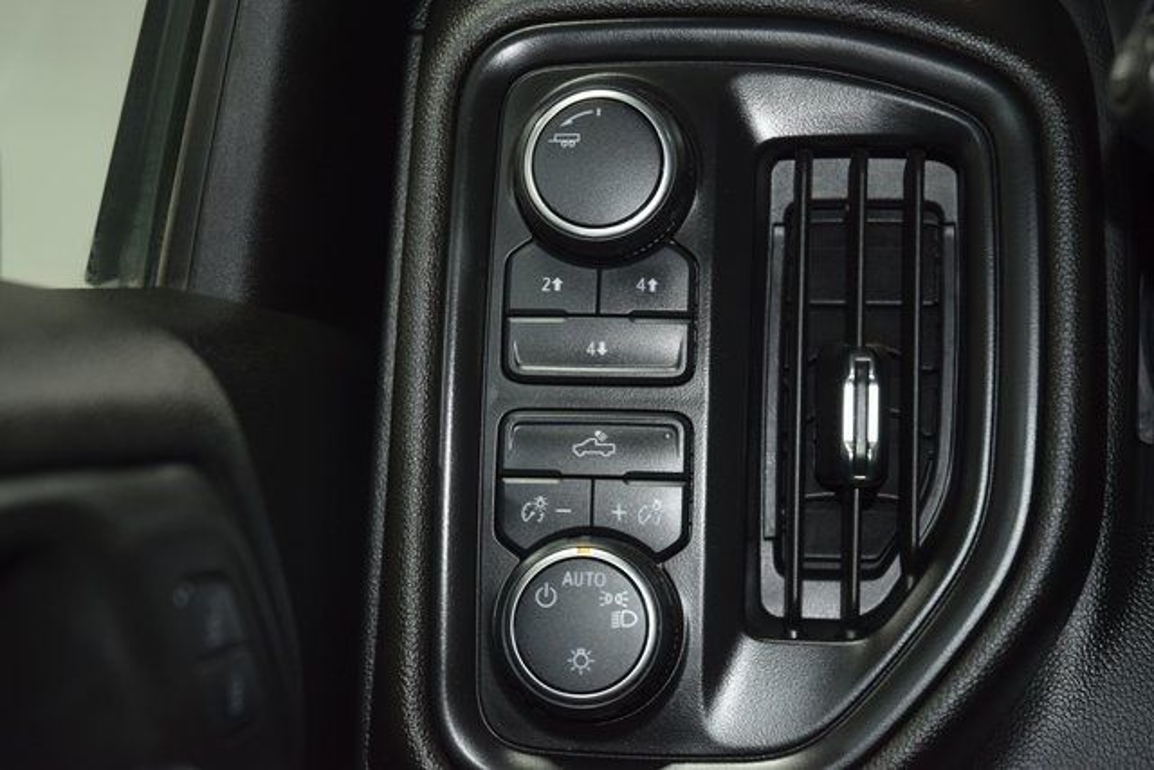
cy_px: 385
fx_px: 2405
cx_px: 577
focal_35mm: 75
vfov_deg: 18.2
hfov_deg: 27.0
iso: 1000
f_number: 4.5
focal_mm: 50
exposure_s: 1/30
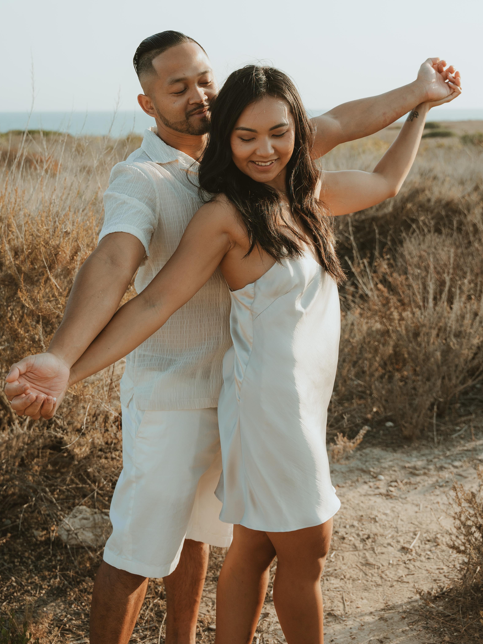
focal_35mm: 51
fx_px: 949
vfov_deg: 36.9
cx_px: 206
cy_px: 192
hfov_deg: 28.5
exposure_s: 1/500
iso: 100
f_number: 3.5
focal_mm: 37
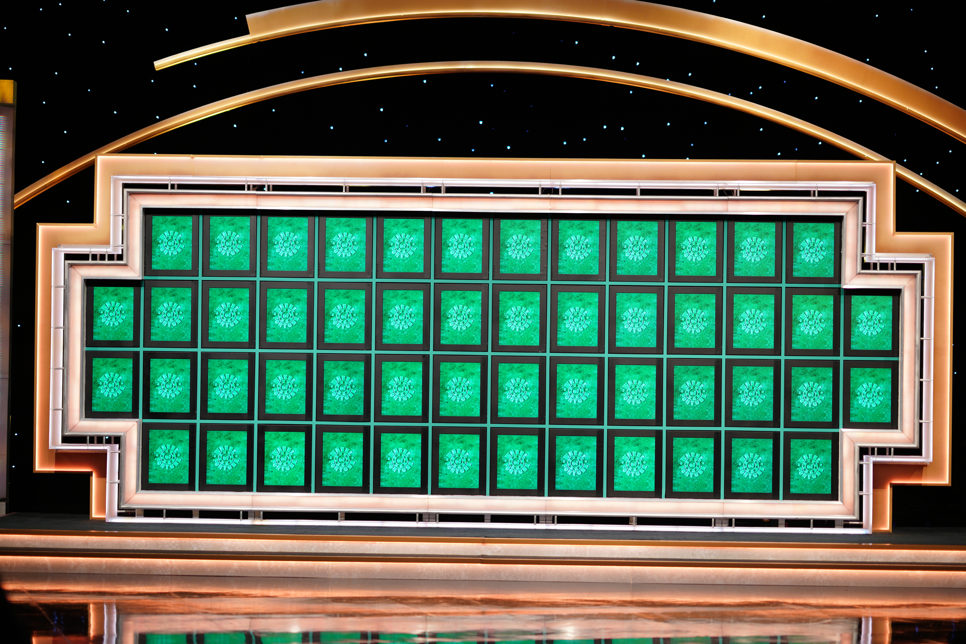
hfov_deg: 23.9
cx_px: 483
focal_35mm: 85
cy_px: 322
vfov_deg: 16.1
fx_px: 2281
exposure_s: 1/250
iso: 250
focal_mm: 85
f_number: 1.4
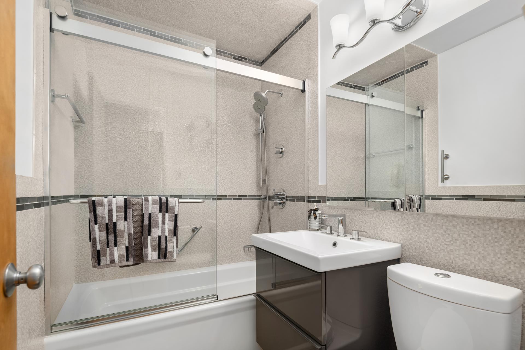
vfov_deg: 70.4
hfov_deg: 93.3
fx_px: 248
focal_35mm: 17
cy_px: 175
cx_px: 262
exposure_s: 1/1.67
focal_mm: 17
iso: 500
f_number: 11
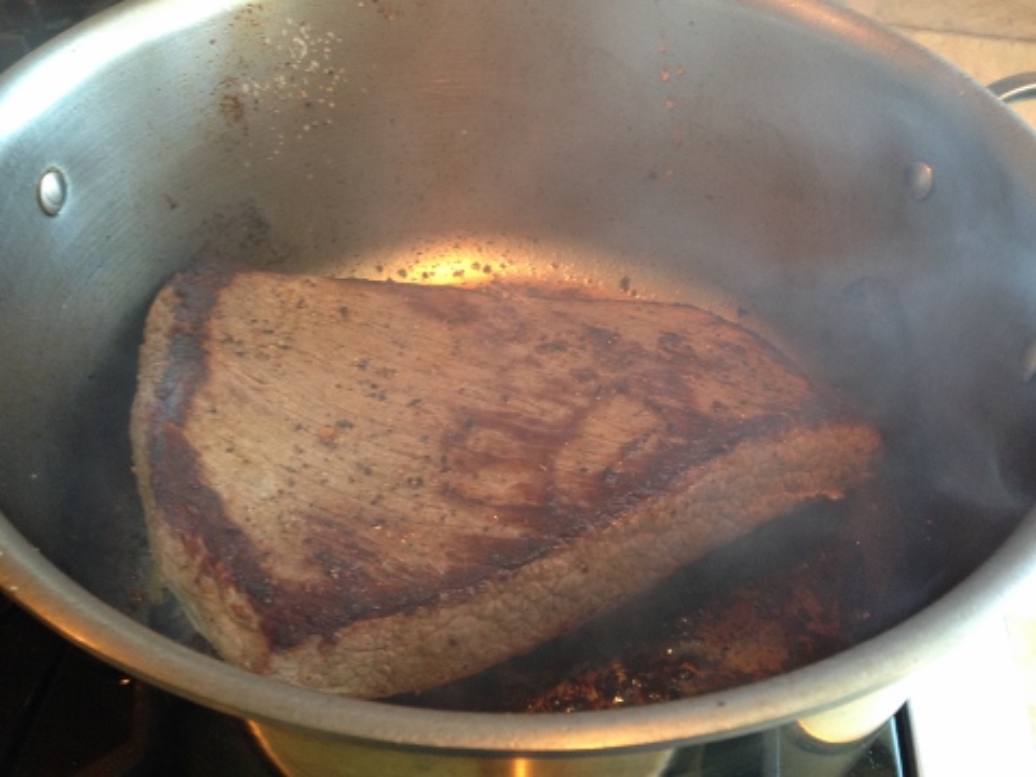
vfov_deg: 42.9
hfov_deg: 55.4
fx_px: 988
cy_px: 388
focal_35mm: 33
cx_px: 518
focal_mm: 4.12
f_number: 2.4
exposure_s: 1/20
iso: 125
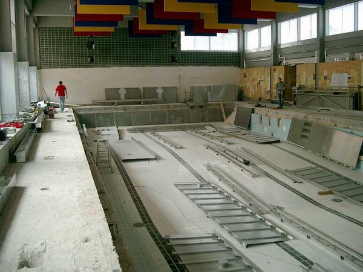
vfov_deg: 38.7
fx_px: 388
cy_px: 136
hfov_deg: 50.1
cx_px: 182
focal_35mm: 37
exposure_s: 1/80
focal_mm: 7.6
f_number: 2.6
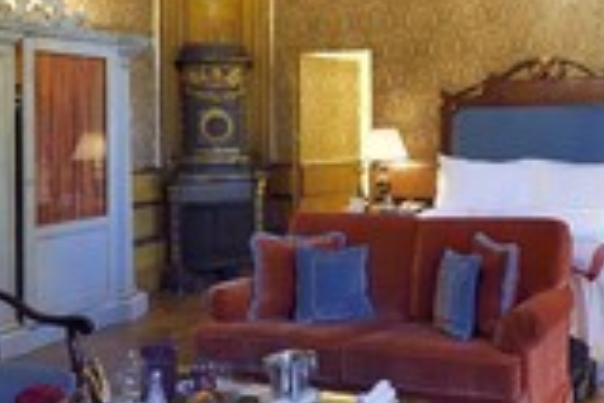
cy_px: 118
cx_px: 509
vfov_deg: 29.5
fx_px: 755
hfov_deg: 41.2
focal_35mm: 45
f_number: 6.3
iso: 400
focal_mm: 17
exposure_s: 1/6
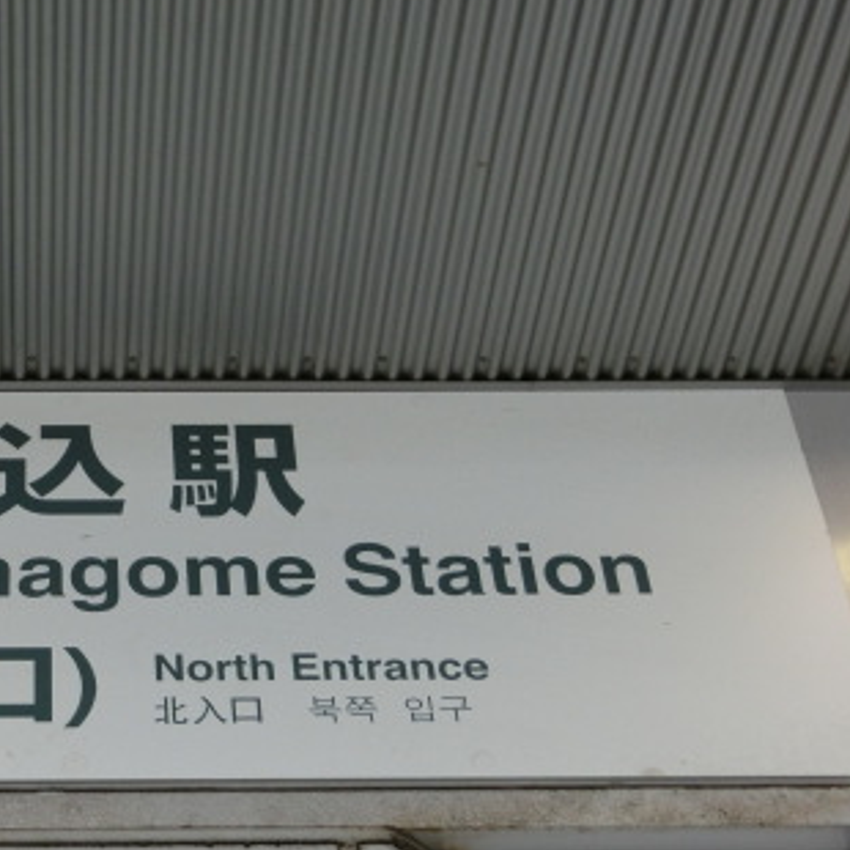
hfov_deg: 20.7
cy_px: 461
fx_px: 2278
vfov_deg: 21.1
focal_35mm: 82
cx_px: 85
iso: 160
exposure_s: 1/125
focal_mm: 8
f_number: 4.4
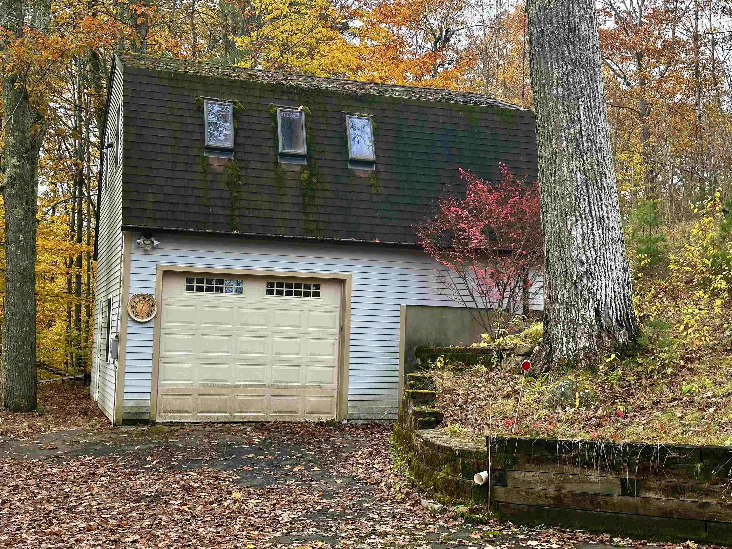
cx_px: 366
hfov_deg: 39.7
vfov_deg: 30.3
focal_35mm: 48
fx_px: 1015
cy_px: 274
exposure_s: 1/240
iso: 64
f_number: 1.78
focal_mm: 6.86
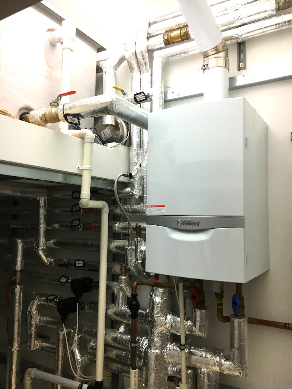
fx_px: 326
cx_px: 146
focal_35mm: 29
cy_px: 194
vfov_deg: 61.7
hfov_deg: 48.2
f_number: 2.2
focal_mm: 4.15
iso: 32
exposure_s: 1/33
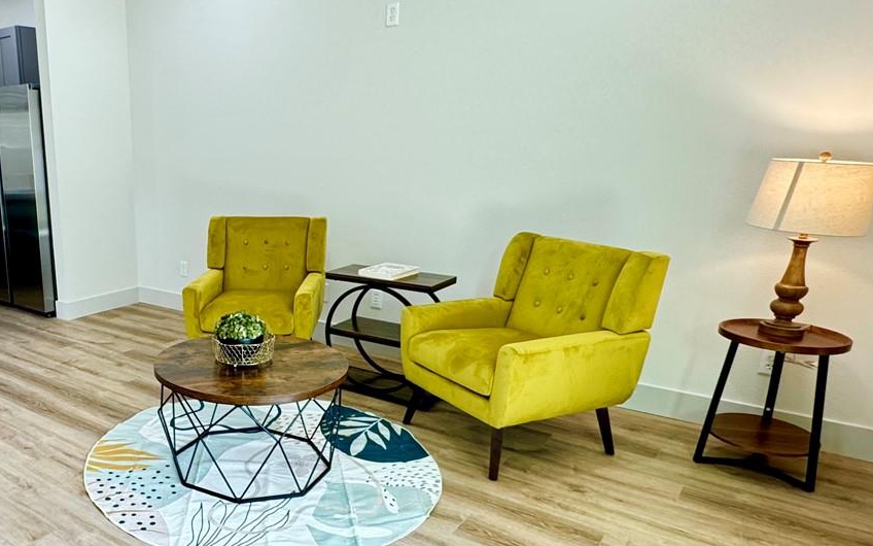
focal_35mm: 28
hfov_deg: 62.0
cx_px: 200
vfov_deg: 44.3
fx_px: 666
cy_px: 327
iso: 250
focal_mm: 2.22
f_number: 2.2
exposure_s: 1/60
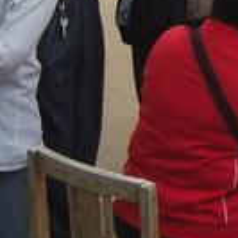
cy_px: -97
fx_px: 1058
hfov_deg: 12.2
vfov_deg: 12.3
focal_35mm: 136
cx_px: 363
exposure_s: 1/320
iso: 100
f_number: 2.8
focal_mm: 7.3
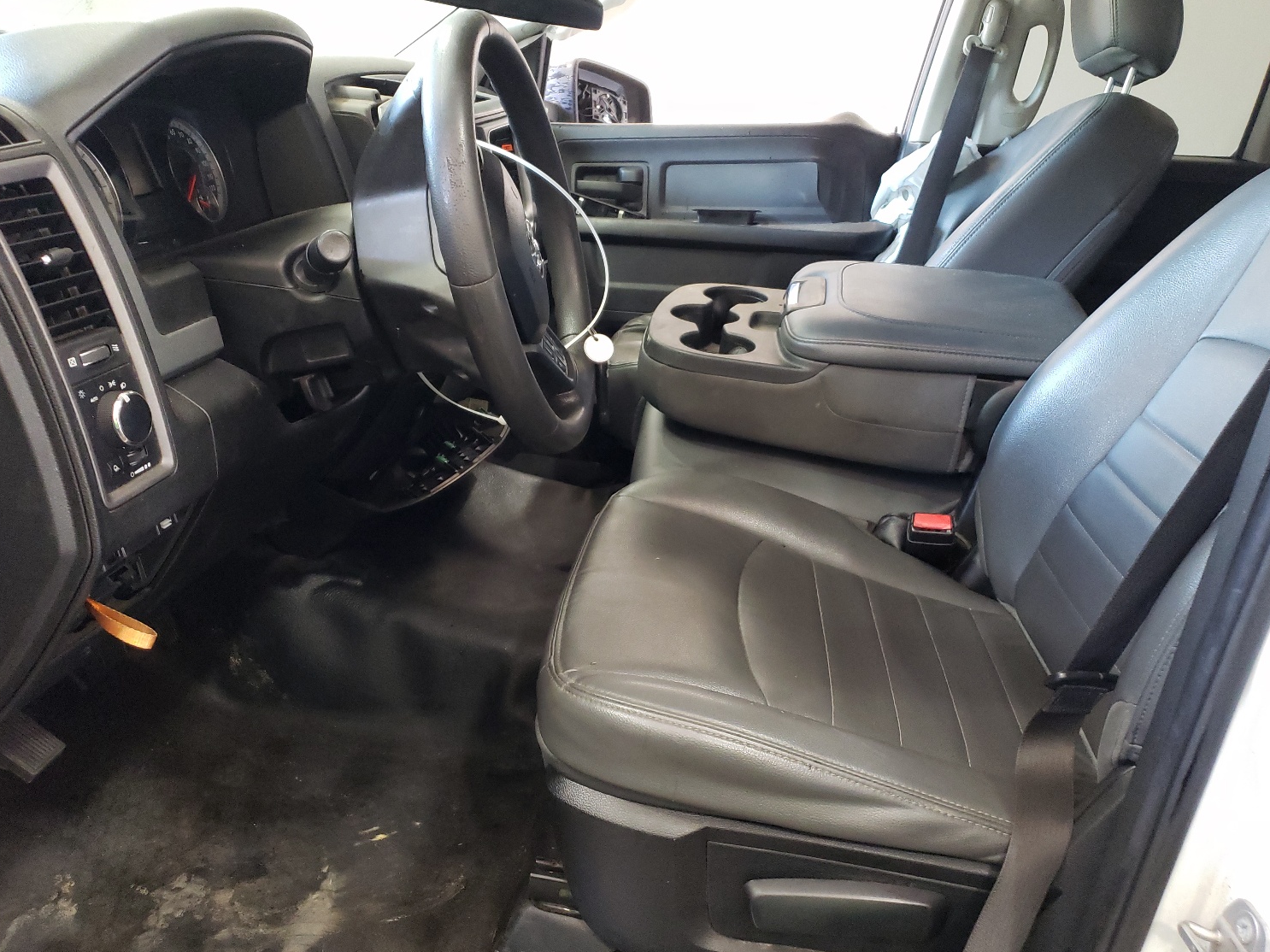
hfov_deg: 63.5
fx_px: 1027
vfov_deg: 49.7
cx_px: 630
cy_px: 466
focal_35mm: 28
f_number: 1.5
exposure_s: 1/60.2
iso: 340
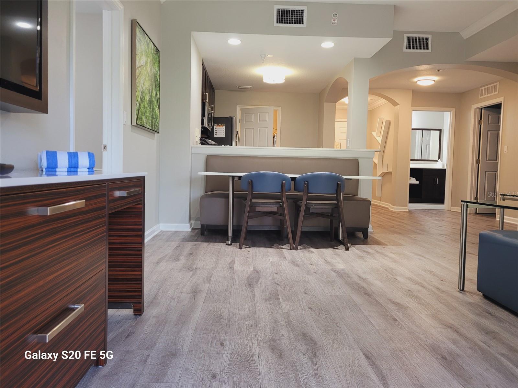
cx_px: 259
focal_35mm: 26
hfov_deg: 67.3
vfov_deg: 53.1
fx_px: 389
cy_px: 194
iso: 200
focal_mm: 5.4
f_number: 1.8
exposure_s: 1/40
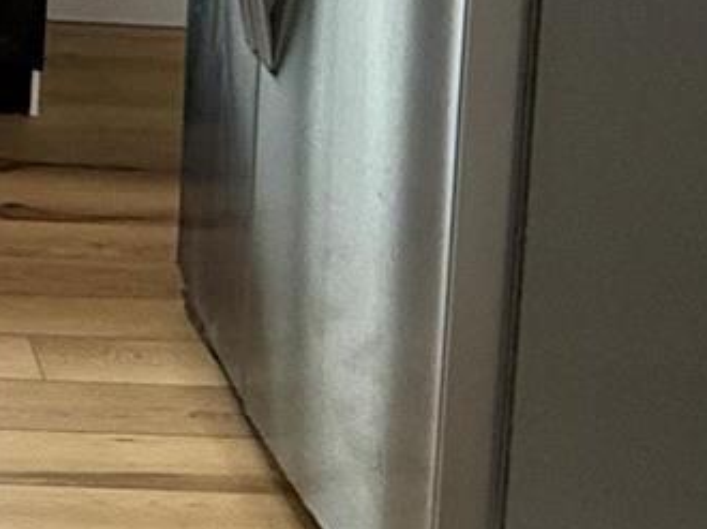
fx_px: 1776
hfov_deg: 18.7
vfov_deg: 15.0
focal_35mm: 87
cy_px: -390
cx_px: -467
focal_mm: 2.22
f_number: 2.2
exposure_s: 1/120
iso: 320
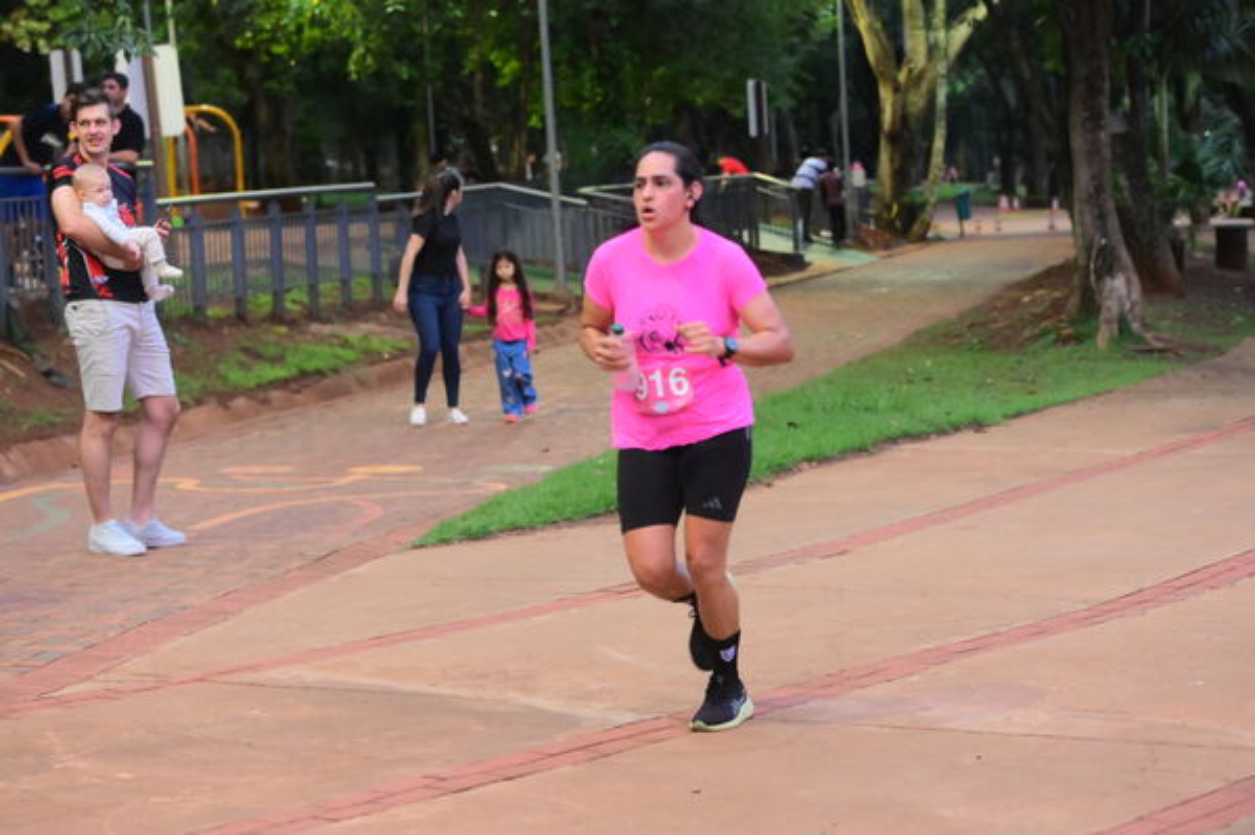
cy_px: 418
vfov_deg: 15.9
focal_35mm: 86
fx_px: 2996
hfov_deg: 23.7
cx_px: 628
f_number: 4
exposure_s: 1/250
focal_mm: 86
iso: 12800
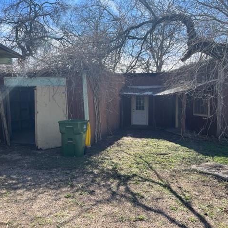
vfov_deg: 52.5
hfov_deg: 52.5
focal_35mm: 31
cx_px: 106
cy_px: 115
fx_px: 231
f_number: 1.6
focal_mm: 5.1
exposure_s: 1/1212
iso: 50
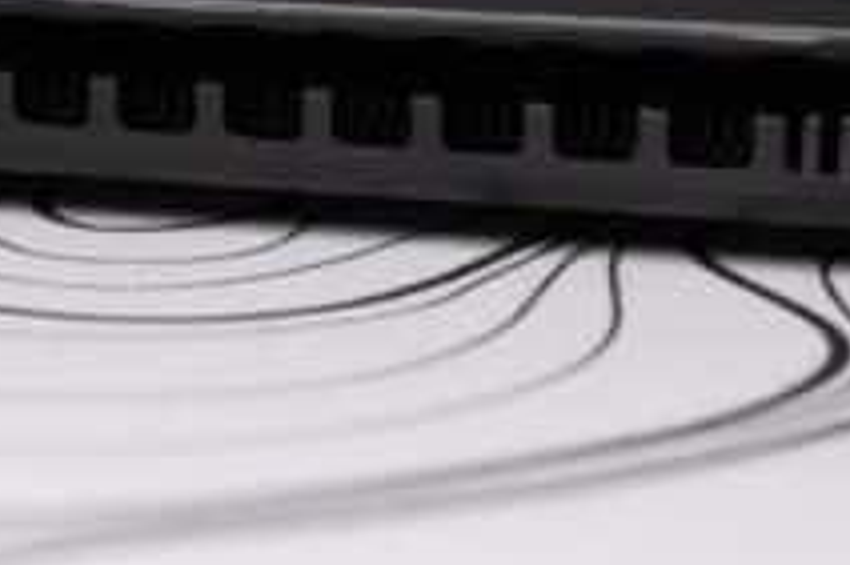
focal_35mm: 138
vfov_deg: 9.9
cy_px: 337
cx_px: 204
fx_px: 3256
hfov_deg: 14.8
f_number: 8
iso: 2500
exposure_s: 1/150
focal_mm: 50
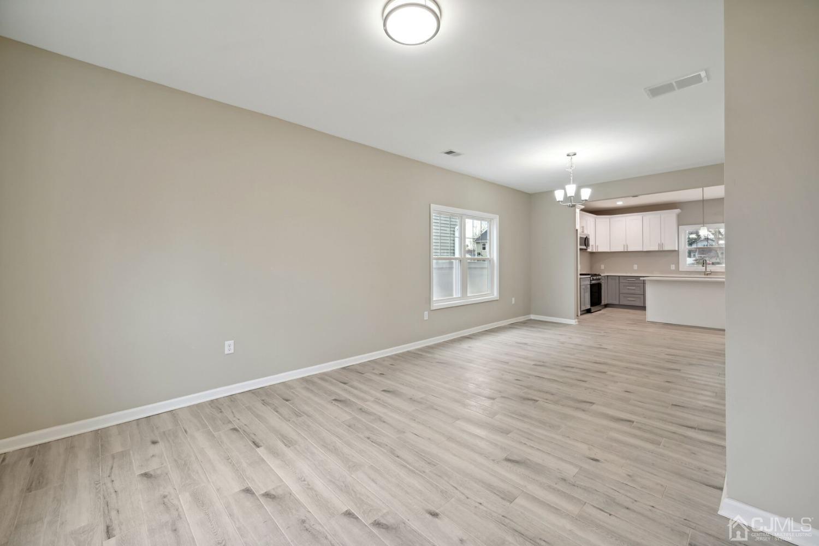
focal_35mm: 14
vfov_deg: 81.2
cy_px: 273
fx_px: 318
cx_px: 410
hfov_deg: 104.3
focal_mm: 14
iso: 100
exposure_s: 1/6
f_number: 8
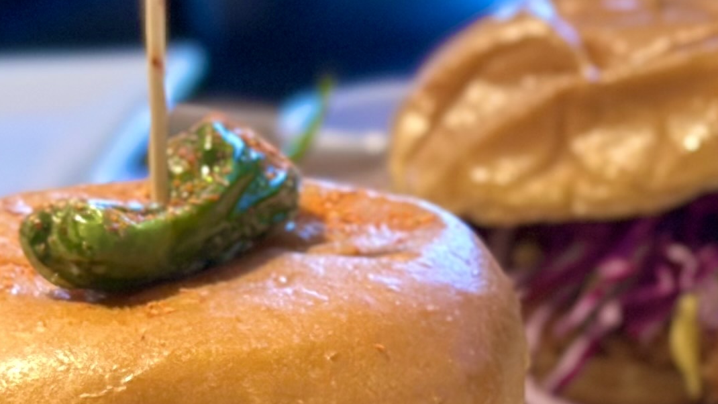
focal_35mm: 197
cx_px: 670
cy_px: 648
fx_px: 3751
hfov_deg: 10.9
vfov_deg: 6.1
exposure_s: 1/120
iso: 160
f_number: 1.78
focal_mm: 6.86
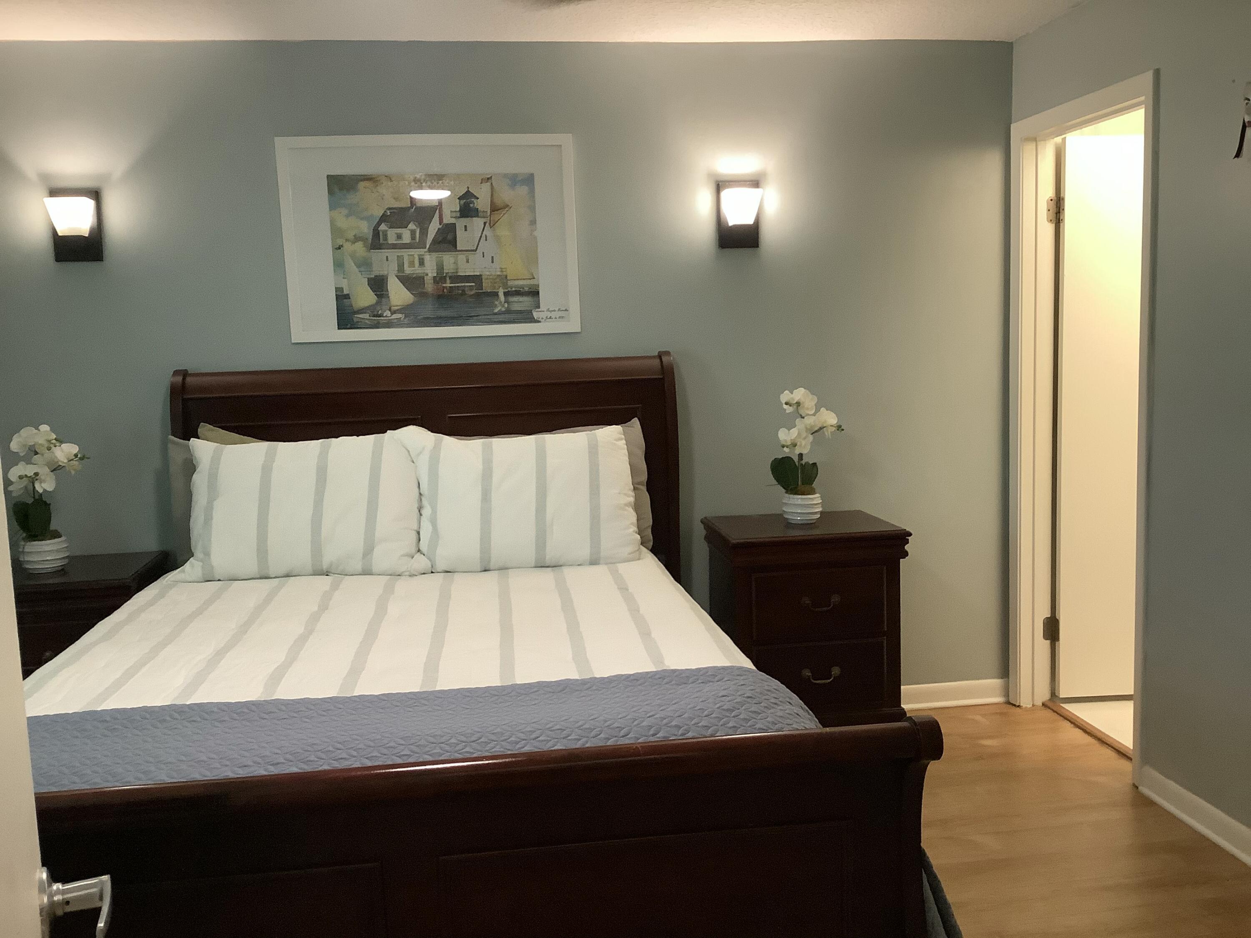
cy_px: 469
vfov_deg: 45.4
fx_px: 1120
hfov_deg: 58.4
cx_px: 626
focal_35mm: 31
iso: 250
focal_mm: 3.3
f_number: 2.4
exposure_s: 1/40
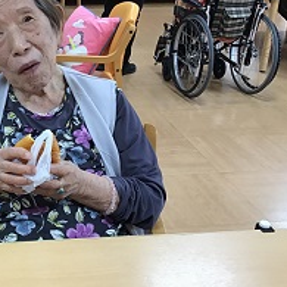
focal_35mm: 55
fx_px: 516
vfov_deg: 31.0
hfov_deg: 29.6
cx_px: 19
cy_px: 163
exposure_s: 1/30
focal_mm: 3.3
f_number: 2.4
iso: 32
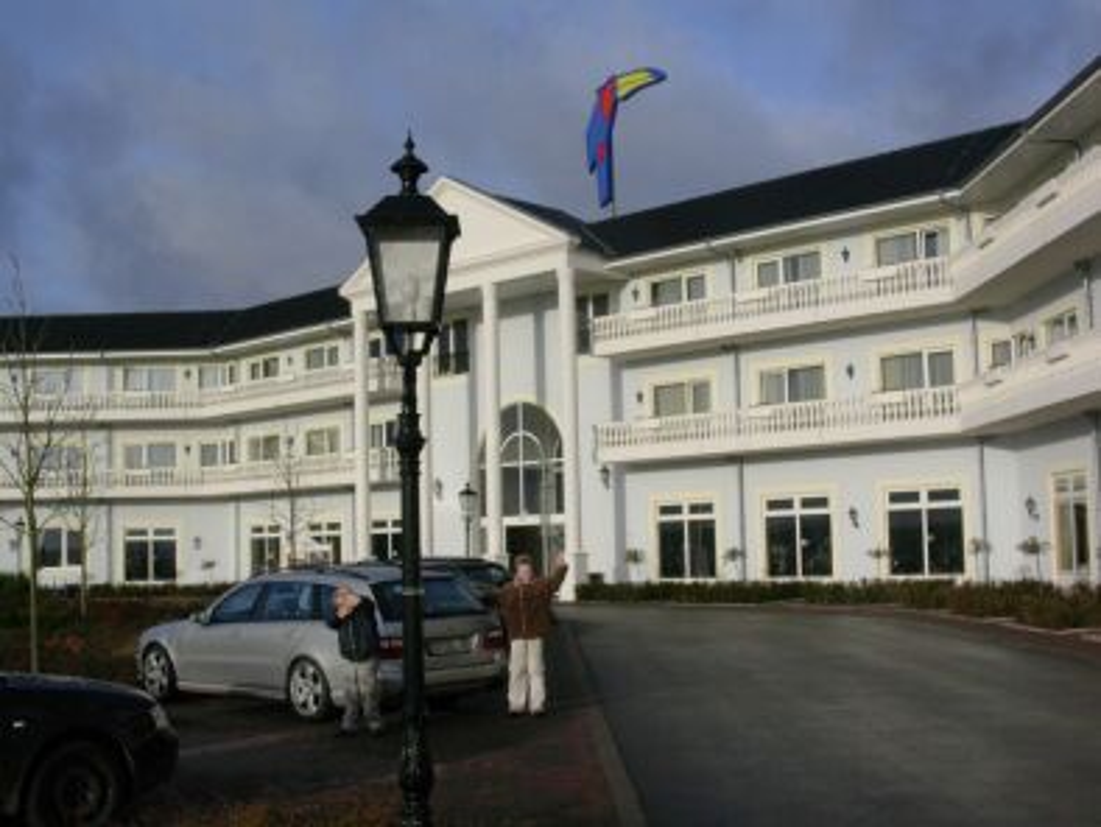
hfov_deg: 42.1
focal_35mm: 45
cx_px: 550
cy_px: 414
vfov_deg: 32.2
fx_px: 1432
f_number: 5.8
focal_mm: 6.7
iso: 70
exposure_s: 1/395
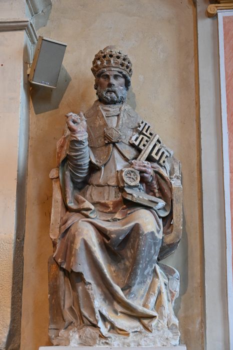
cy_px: 175
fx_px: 583
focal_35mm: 60
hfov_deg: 22.6
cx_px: 116
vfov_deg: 33.4
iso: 2800
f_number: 6
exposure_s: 1/60
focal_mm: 60
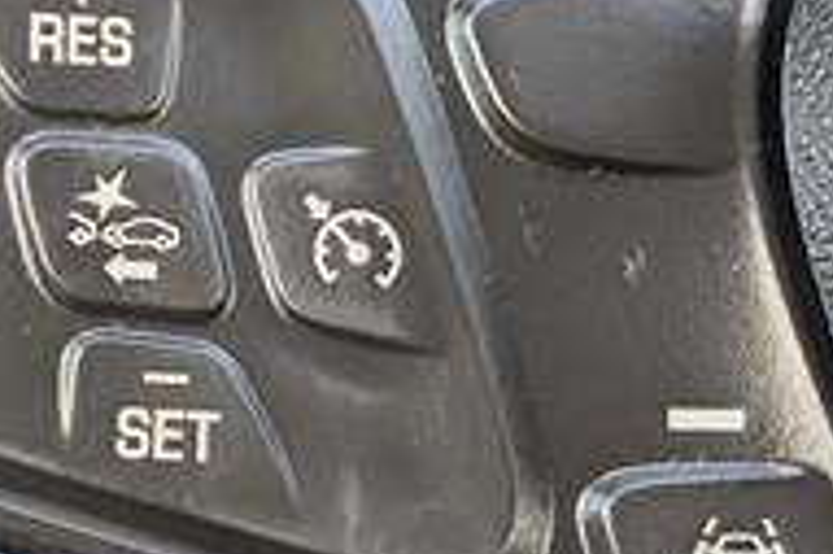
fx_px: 3953
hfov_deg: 12.0
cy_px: 305
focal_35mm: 171
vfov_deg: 8.0
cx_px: 240
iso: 49
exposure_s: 1/101
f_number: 1.68
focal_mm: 6.9
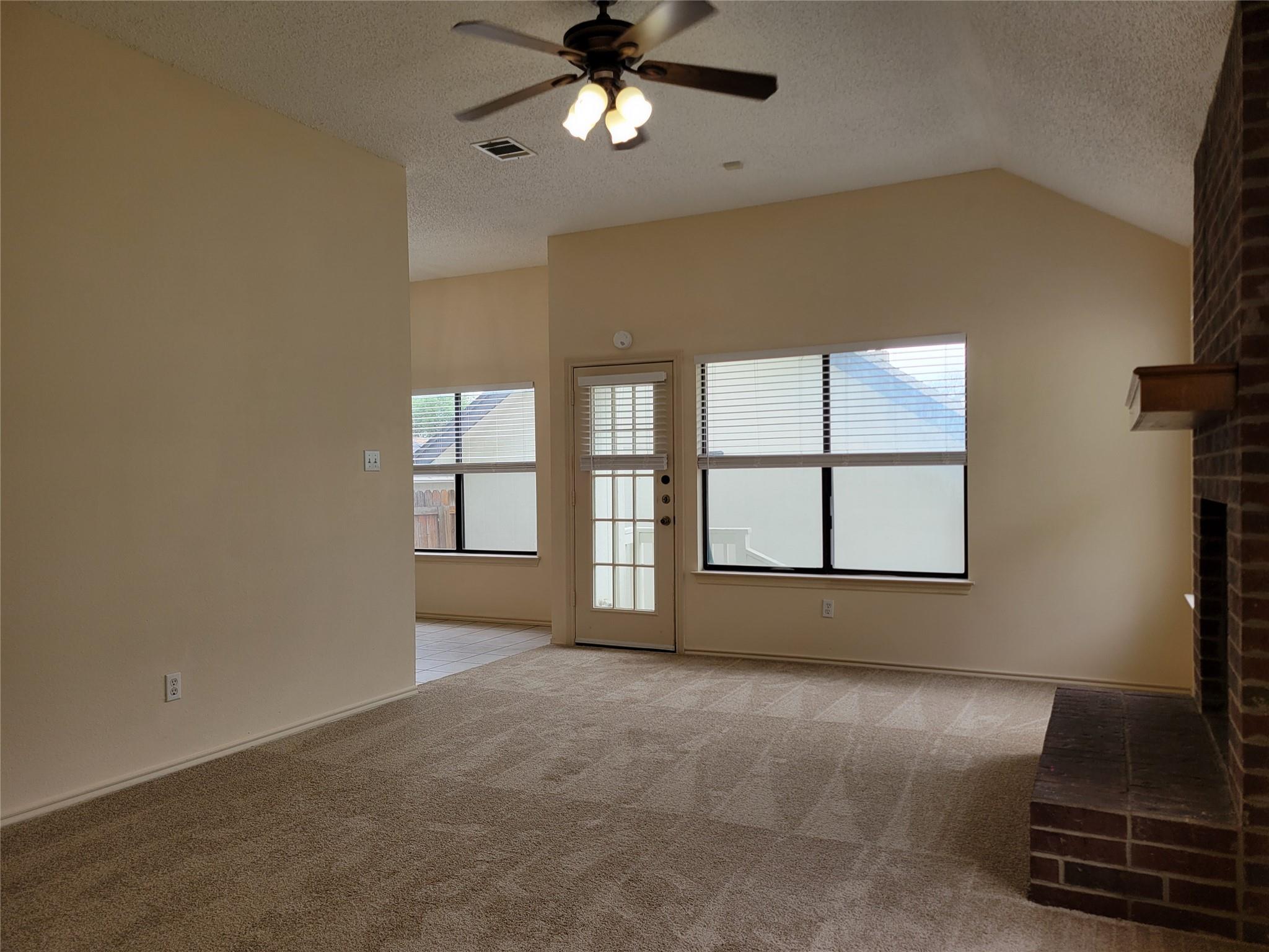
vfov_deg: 53.1
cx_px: 634
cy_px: 476
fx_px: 953
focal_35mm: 26
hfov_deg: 67.3
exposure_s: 1/172
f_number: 1.8
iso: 40
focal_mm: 5.4
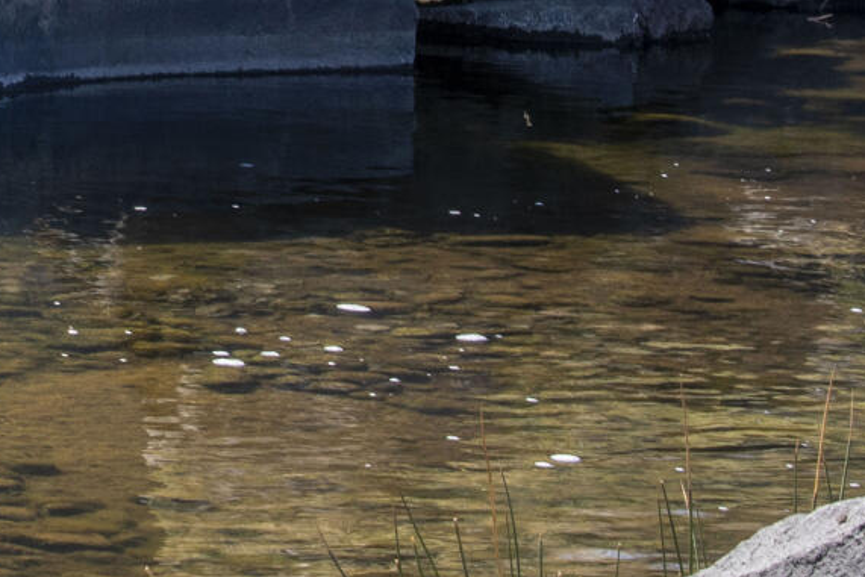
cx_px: -780
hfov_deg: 7.9
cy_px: -580
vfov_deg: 5.3
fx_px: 6056
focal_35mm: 252
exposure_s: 1/100
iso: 200
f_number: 11
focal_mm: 48
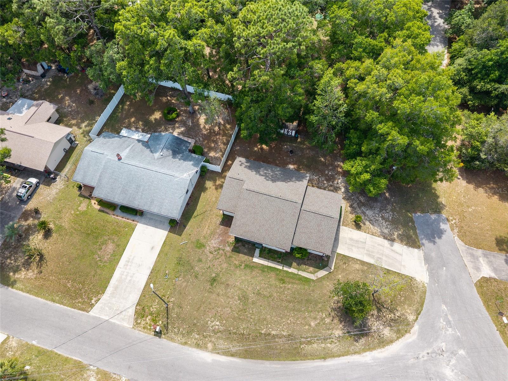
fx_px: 352
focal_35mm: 24
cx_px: 254
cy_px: 190
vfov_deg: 56.8
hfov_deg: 71.6
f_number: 1.8
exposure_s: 1/1500
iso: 130
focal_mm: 8.67
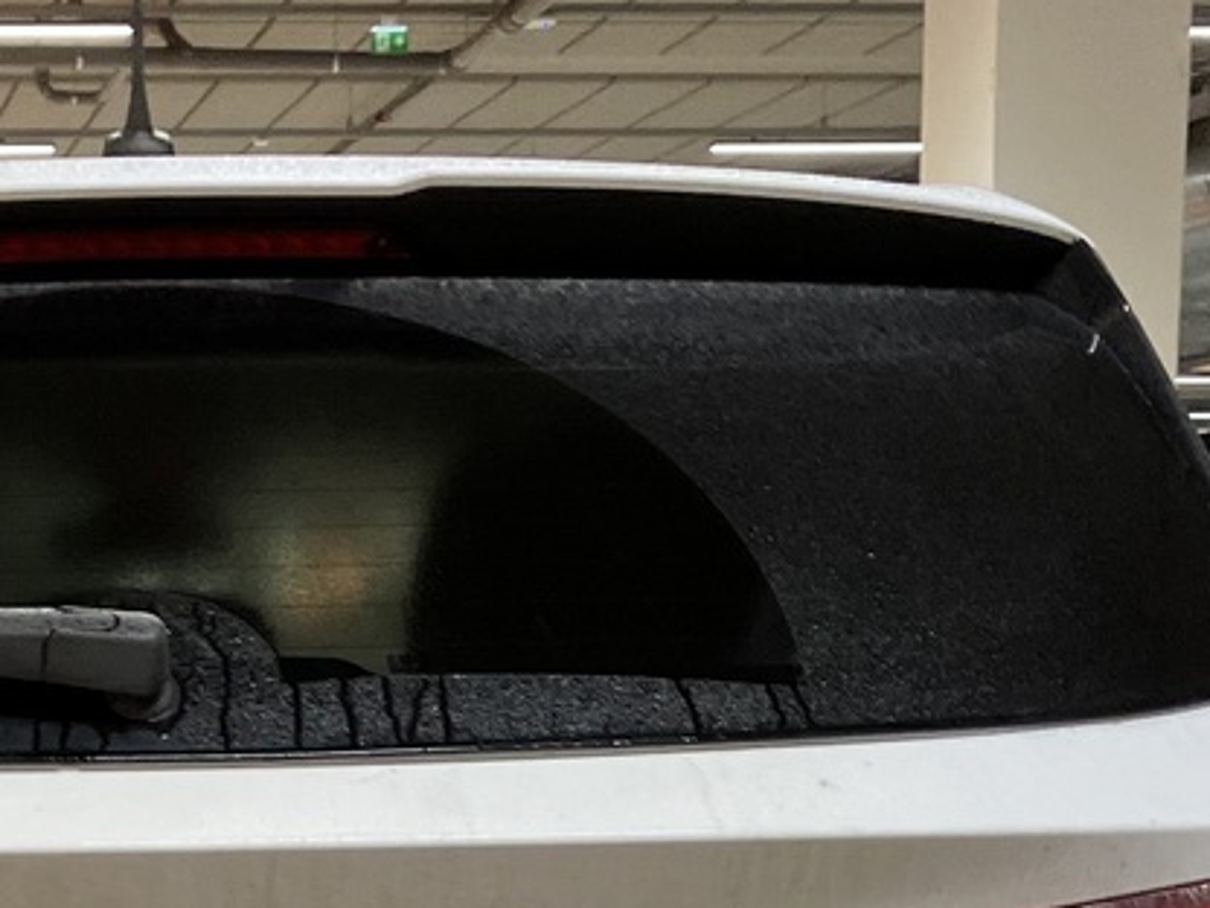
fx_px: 3391
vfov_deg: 14.4
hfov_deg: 19.8
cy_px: 1266
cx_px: 93
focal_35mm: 97
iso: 80
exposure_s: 1/112
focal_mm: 3.99
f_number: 1.8
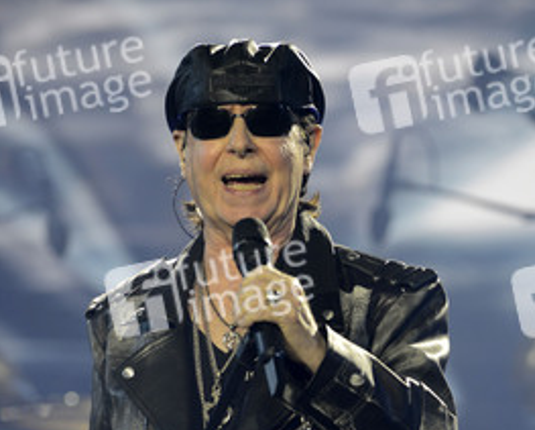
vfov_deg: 5.4
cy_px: 391
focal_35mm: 285
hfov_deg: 6.8
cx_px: 269
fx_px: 4518
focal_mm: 200
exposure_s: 1/640
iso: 1250
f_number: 4.5
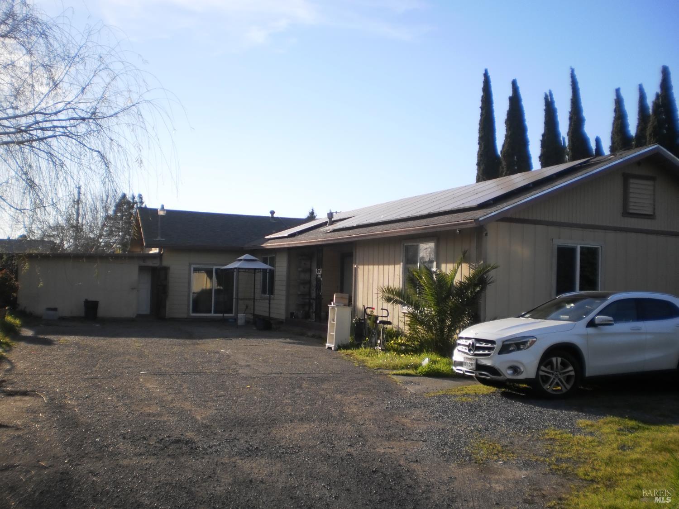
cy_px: 254
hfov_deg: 51.4
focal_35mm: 36
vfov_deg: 39.7
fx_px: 706
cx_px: 340
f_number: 3.1
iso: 100
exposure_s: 1/800
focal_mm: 6.3
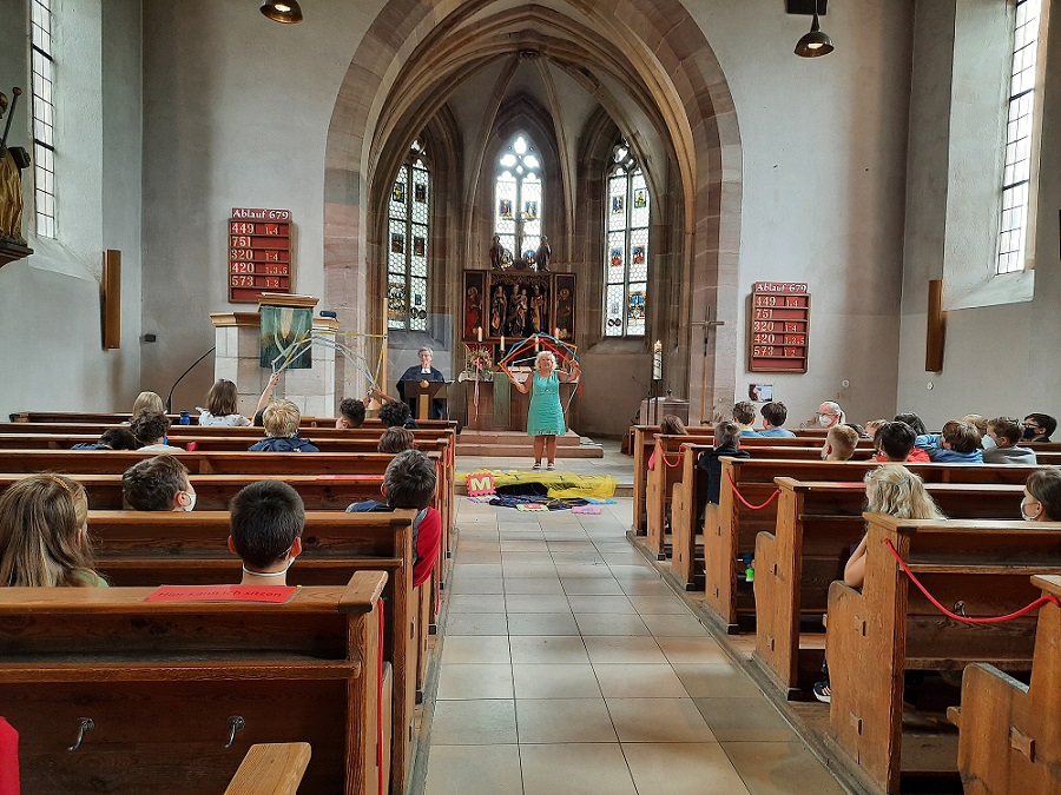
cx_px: 530
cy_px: 398
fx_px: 766
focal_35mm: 25
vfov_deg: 54.9
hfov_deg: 69.4
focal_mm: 4.6
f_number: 2
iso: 200
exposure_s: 1/50
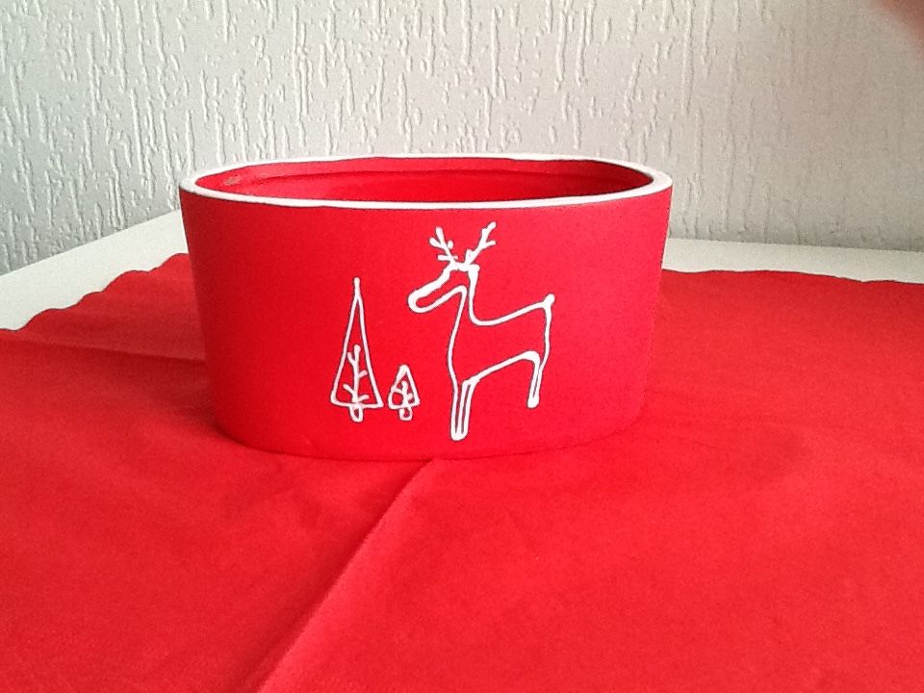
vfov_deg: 32.9
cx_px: 462
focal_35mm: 44
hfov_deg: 42.9
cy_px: 346
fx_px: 1174
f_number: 2.4
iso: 160
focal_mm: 2.03
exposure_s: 1/30
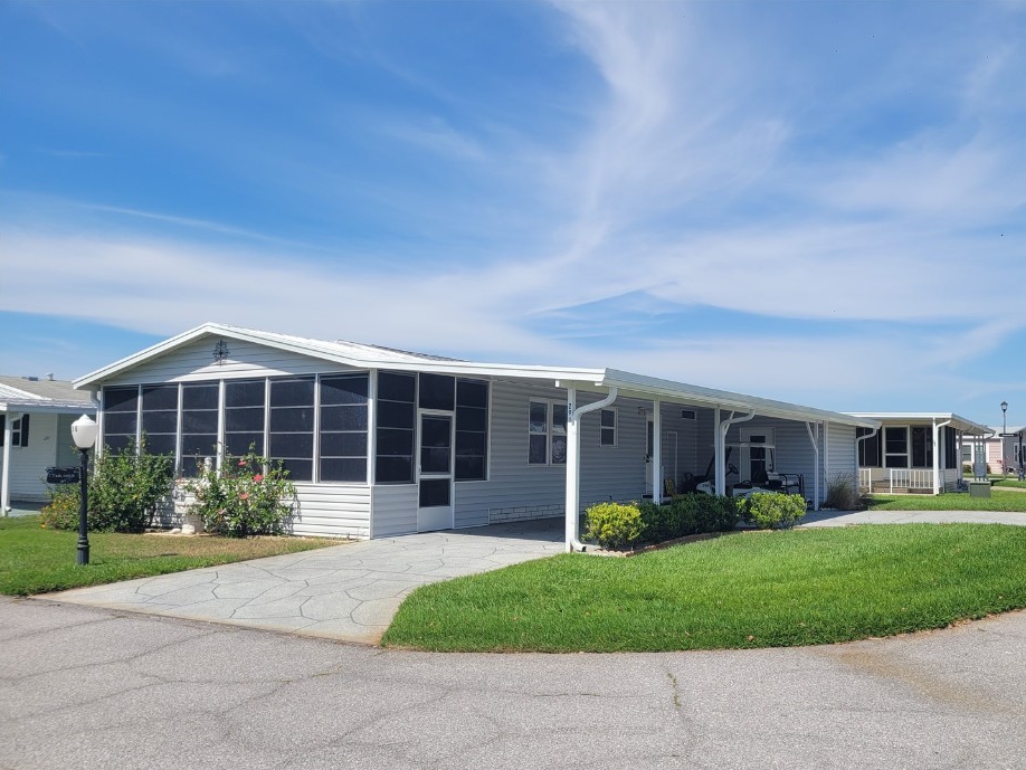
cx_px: 569
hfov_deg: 61.5
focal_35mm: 29
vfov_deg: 48.2
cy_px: 428
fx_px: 860
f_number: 1.8
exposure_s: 1/2969
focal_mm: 5.4
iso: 40
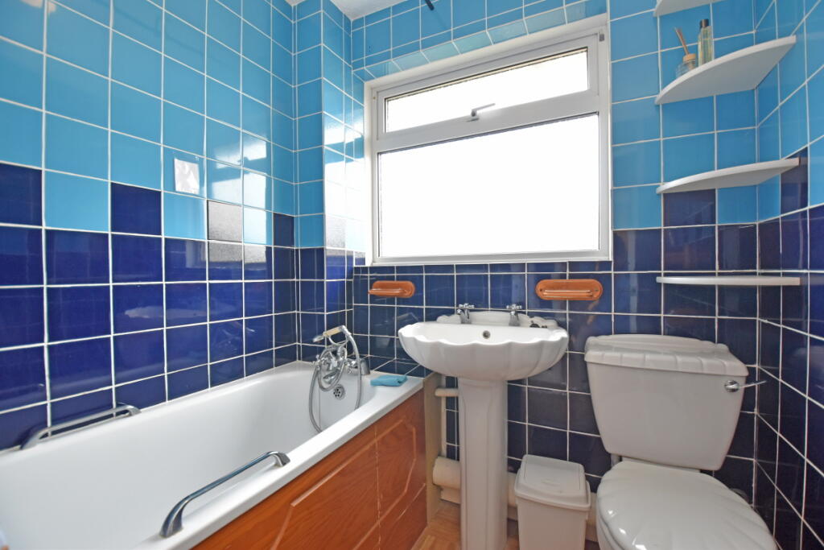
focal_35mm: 15
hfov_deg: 100.4
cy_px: 275
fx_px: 343
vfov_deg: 77.3
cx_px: 412
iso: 900
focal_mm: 10
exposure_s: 1/125
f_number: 4
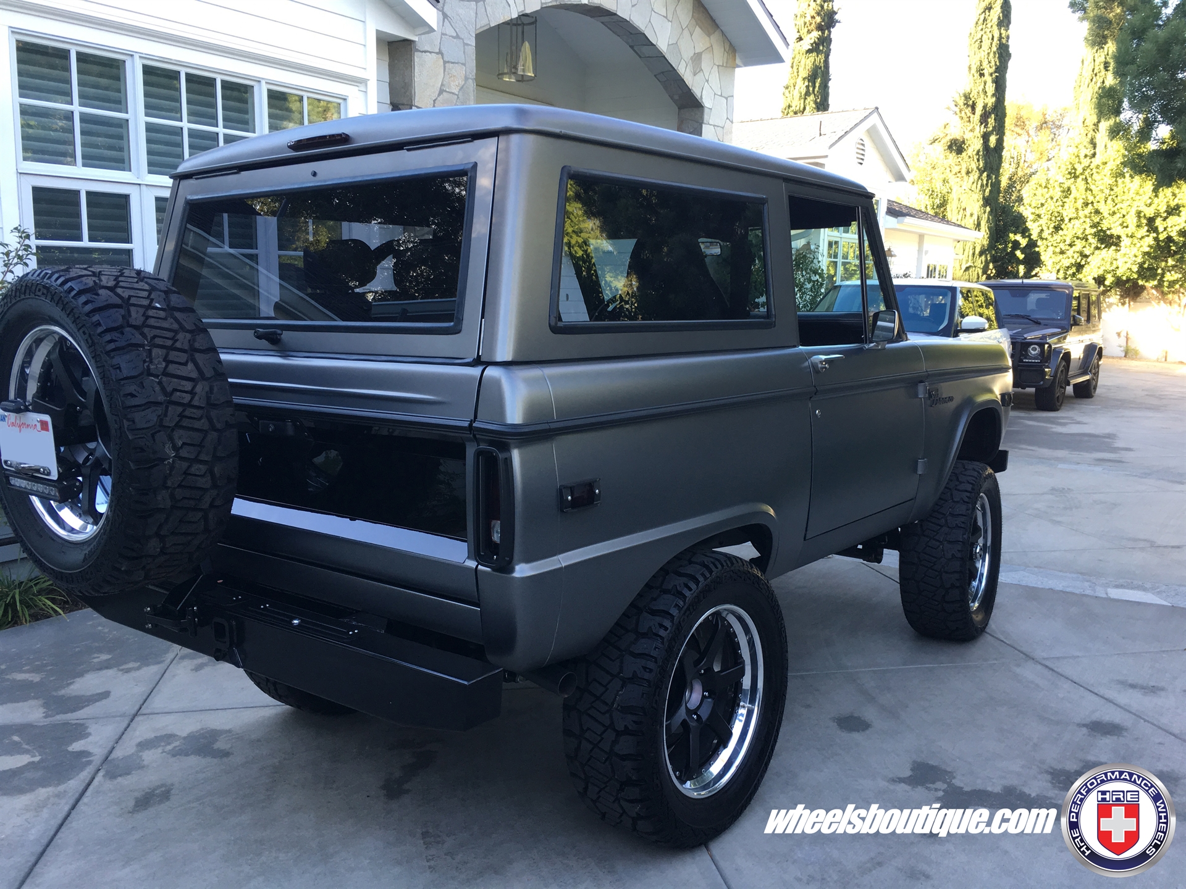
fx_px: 994
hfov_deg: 61.7
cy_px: 444
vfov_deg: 48.2
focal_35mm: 29
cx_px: 593
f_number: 2.2
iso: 40
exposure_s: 1/120
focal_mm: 4.15
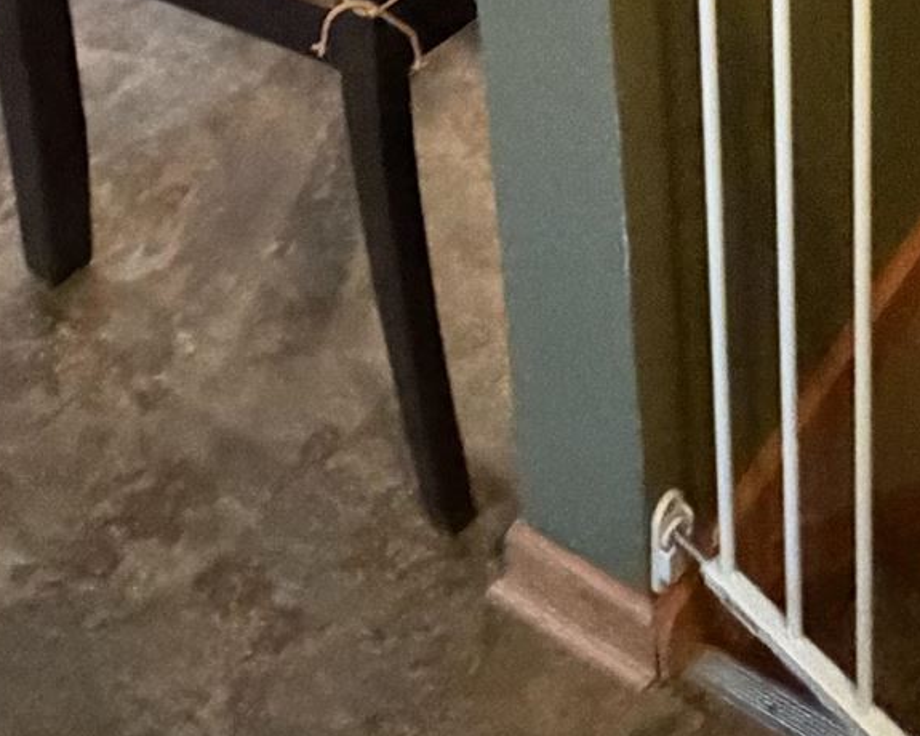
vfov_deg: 15.5
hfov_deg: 24.1
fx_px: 1988
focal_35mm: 73
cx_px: 1054
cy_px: -834
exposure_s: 1/60
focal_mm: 2.22
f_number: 2.2
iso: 1250
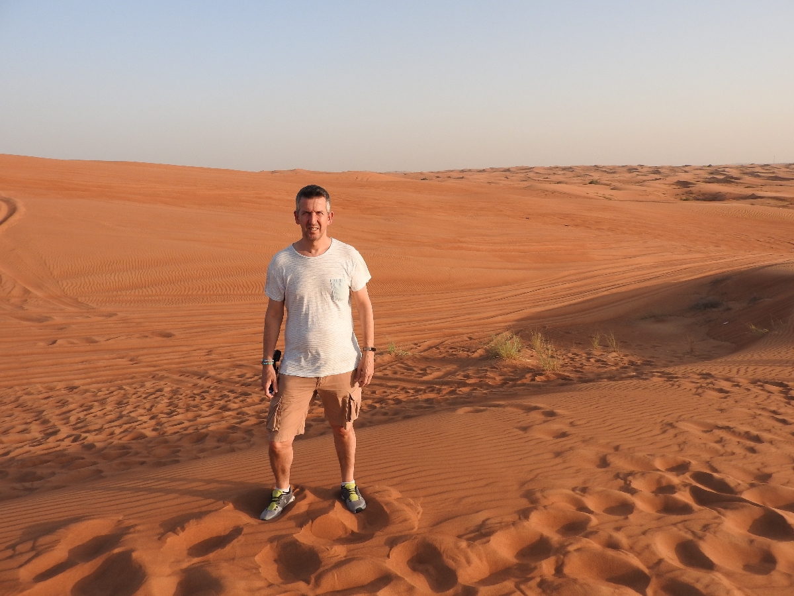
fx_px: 550
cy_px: 298
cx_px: 397
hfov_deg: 71.6
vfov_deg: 56.8
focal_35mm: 24
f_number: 3.3
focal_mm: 4.3
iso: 100
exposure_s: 1/800
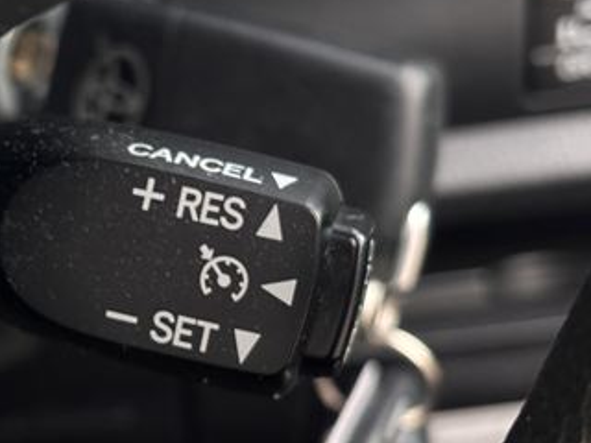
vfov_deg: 14.2
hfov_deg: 18.6
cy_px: 269
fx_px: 1776
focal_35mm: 104
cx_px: 74
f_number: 1.6
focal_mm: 5.96
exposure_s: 1/40
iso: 160
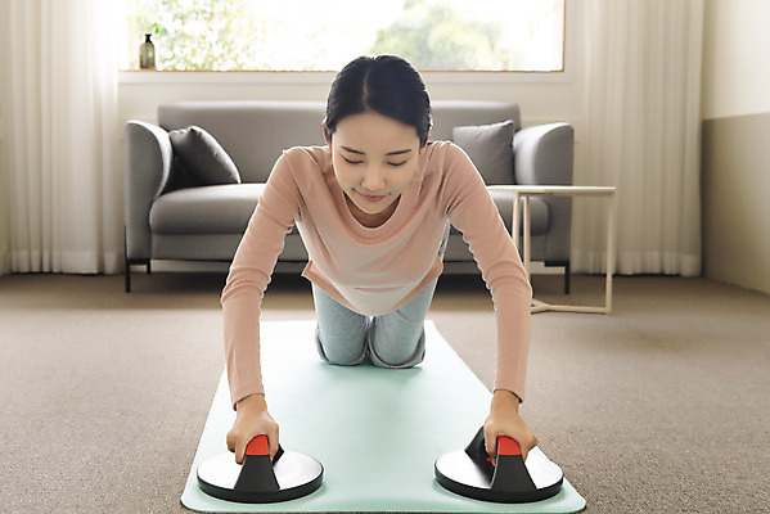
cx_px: 385
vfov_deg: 33.4
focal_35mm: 40
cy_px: 257
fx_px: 856
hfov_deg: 48.4
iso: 400
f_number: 5
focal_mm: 40
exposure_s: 1/125
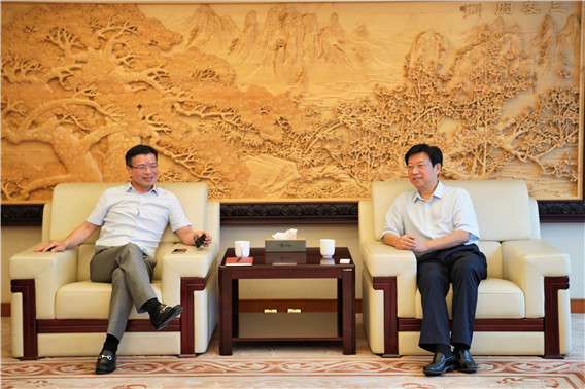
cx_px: 292
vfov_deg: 23.4
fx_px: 942
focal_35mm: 58
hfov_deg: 34.5
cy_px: 194
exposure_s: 1/60
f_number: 2.8
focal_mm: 58
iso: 640
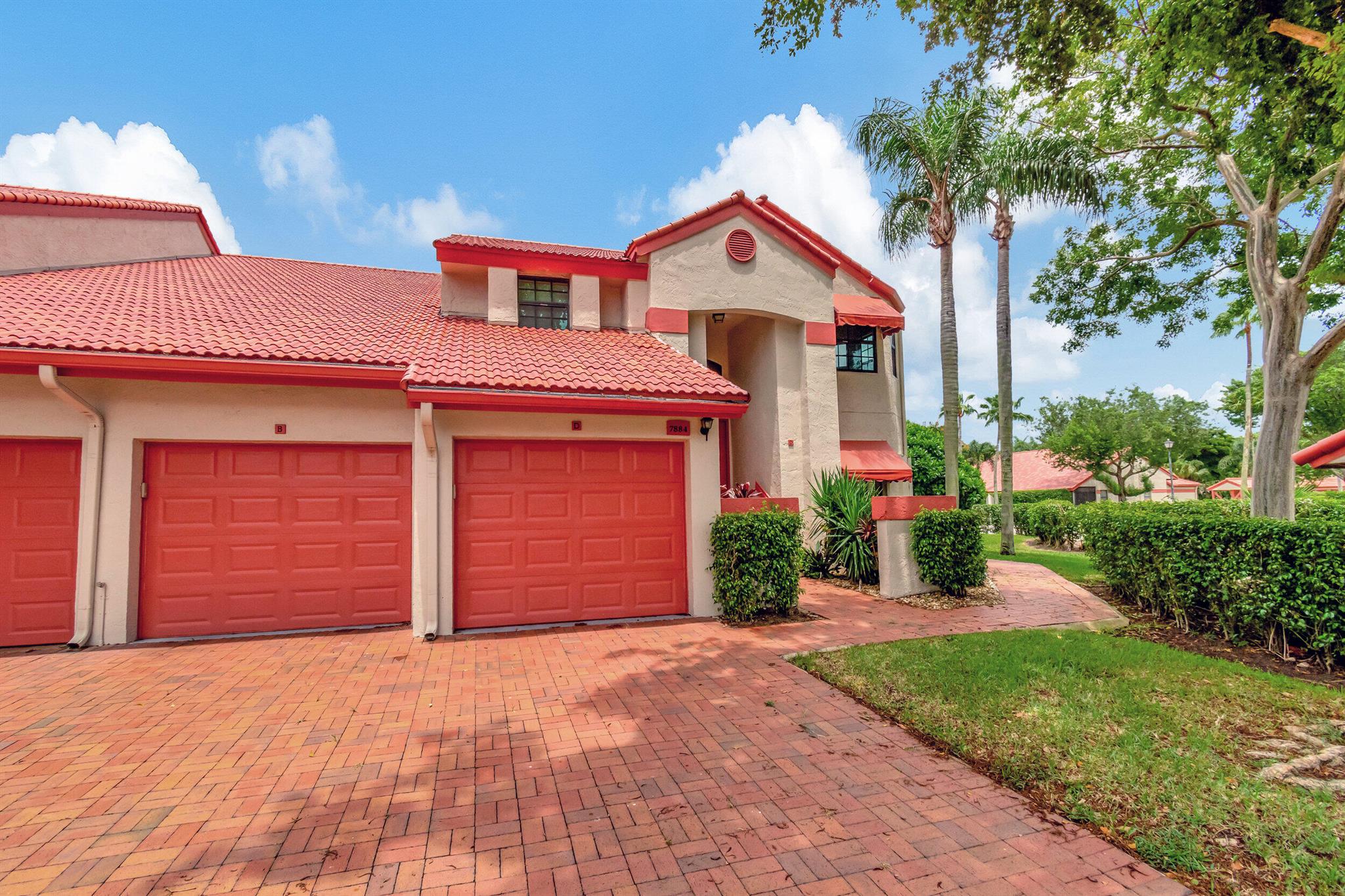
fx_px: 560
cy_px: 448
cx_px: 672
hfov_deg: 100.4
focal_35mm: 15
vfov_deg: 77.3
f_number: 8
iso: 500
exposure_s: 1/2500
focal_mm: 10
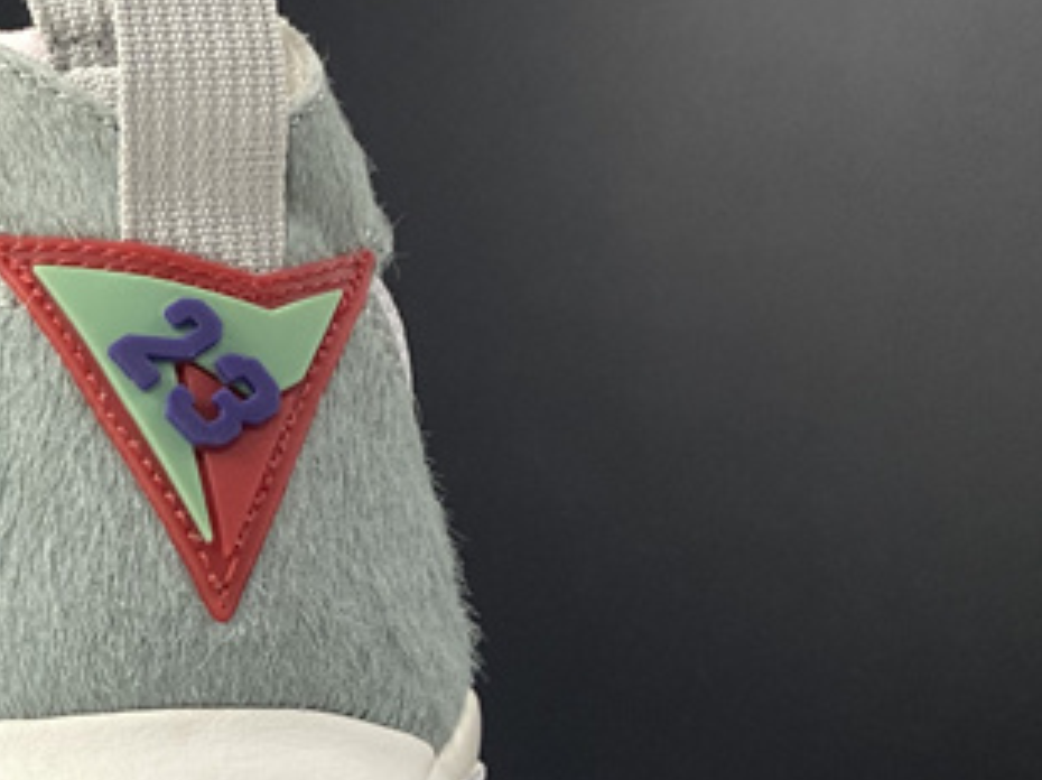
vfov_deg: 16.5
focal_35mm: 84
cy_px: 1046
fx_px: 2527
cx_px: -420
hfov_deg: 20.6
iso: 80
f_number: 1.8
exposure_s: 1/100
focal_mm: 4.25
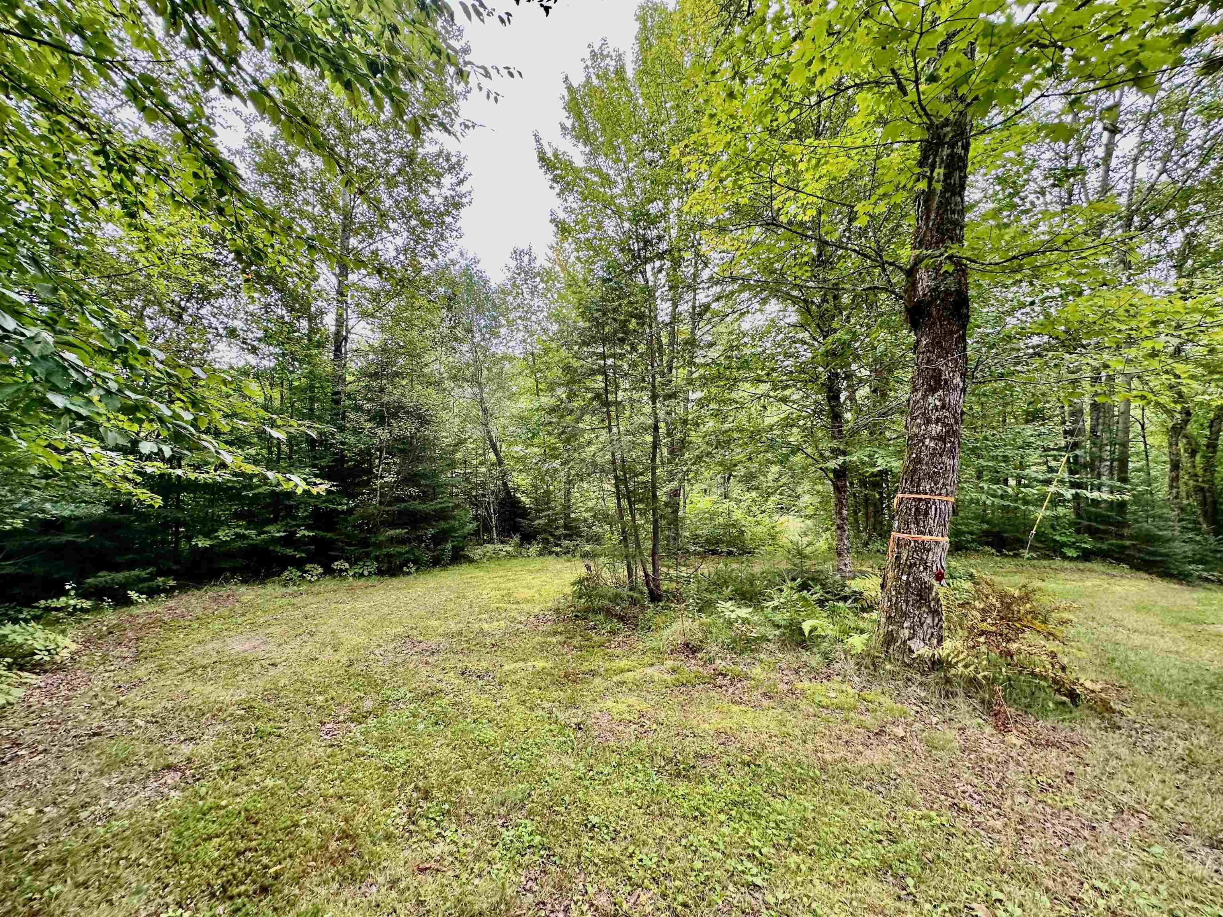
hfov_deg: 102.1
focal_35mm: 14
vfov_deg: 85.7
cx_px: 612
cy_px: 458
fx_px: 495
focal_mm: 2.22
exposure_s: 1/99
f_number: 2.2
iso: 80
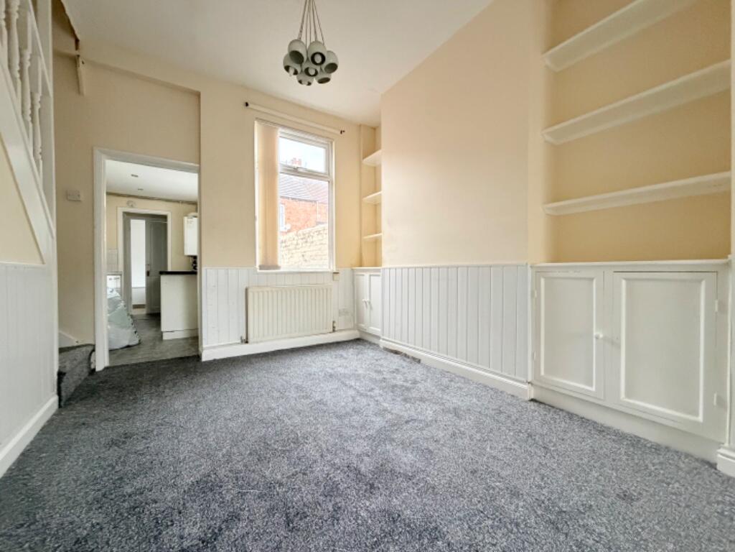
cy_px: 276
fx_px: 297
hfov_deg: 102.1
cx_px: 368
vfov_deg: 85.7
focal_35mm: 14
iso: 500
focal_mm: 2.22
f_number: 2.2
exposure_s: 1/60
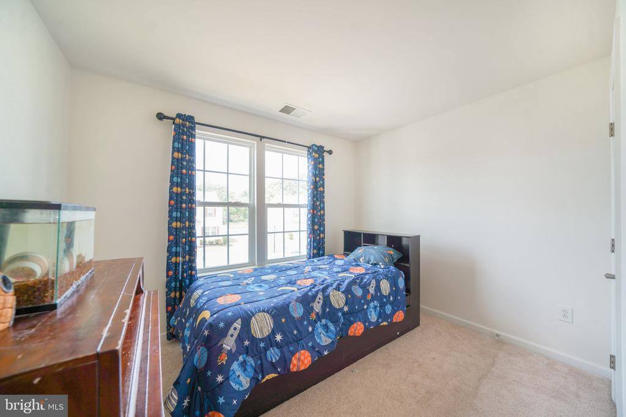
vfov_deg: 90.0
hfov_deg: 112.6
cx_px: 313
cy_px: 208
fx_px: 209
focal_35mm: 12
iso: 100
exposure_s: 1/30
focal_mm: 12
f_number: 4
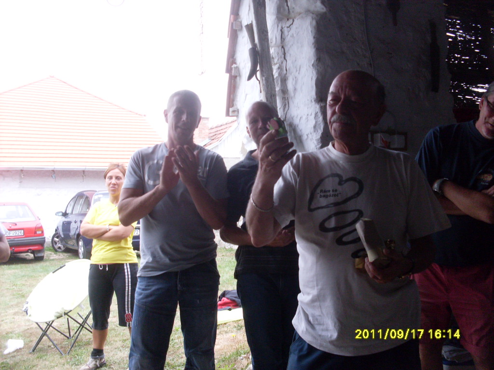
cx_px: 247
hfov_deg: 49.0
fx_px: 542
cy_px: 185
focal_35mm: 38
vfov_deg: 37.7
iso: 100
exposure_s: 1/60
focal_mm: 6.3
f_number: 2.8
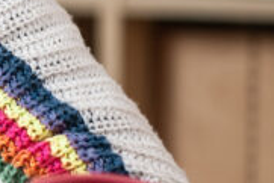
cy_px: -26
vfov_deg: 2.5
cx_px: -587
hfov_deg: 3.6
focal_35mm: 549
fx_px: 4182
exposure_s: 1/125
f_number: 2.2
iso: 320
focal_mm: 85
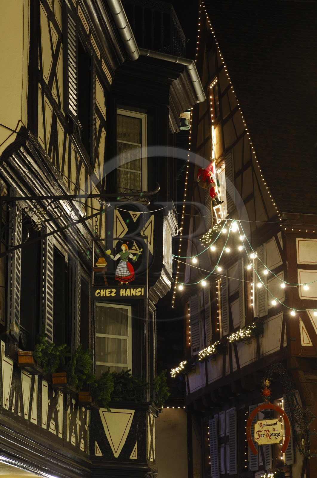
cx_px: 158
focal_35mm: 105
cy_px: 239
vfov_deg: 19.5
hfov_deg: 13.0
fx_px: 1391
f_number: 7.1
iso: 100
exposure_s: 2.5
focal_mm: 70
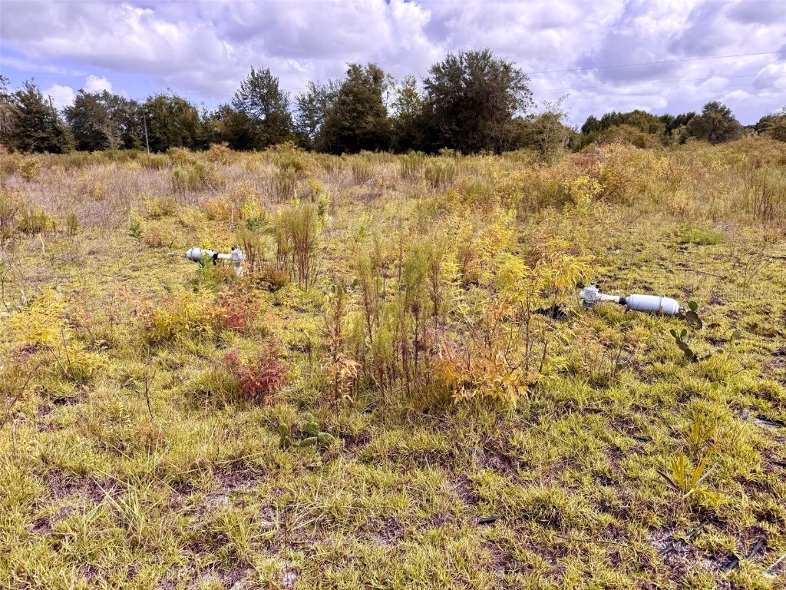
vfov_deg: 56.8
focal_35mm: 24
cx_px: 393
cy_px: 295
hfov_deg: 71.6
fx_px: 545
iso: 80
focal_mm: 6.76
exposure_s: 1/3584
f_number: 1.78
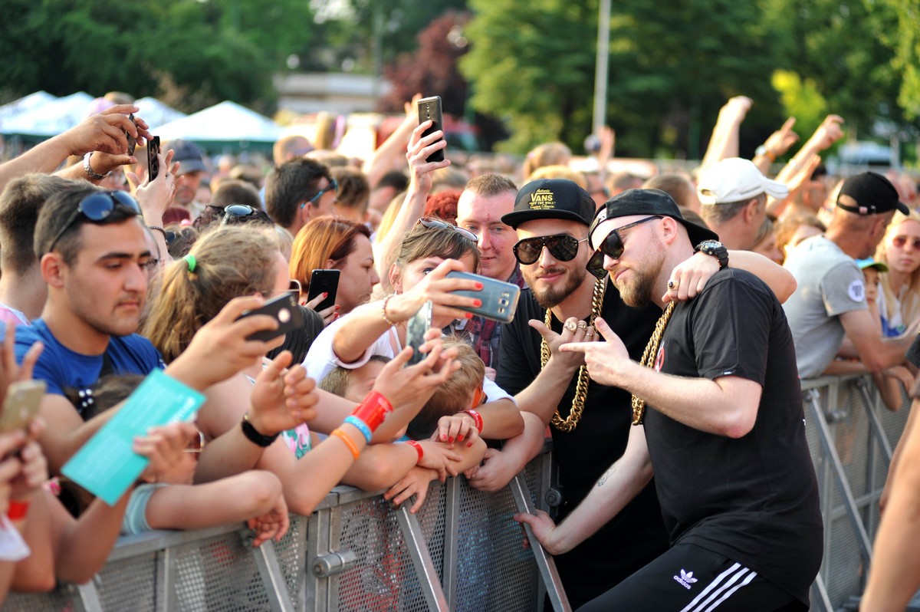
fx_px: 2196
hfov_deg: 23.7
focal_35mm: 86
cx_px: 460
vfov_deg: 15.9
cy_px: 306
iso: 200
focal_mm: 86
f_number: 2.8
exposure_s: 1/320
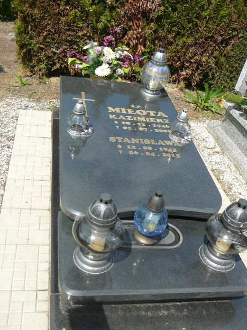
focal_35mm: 36
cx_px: 124
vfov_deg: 51.3
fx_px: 342
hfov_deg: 39.7
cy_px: 168
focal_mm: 5.2
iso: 80
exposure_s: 1/400
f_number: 5
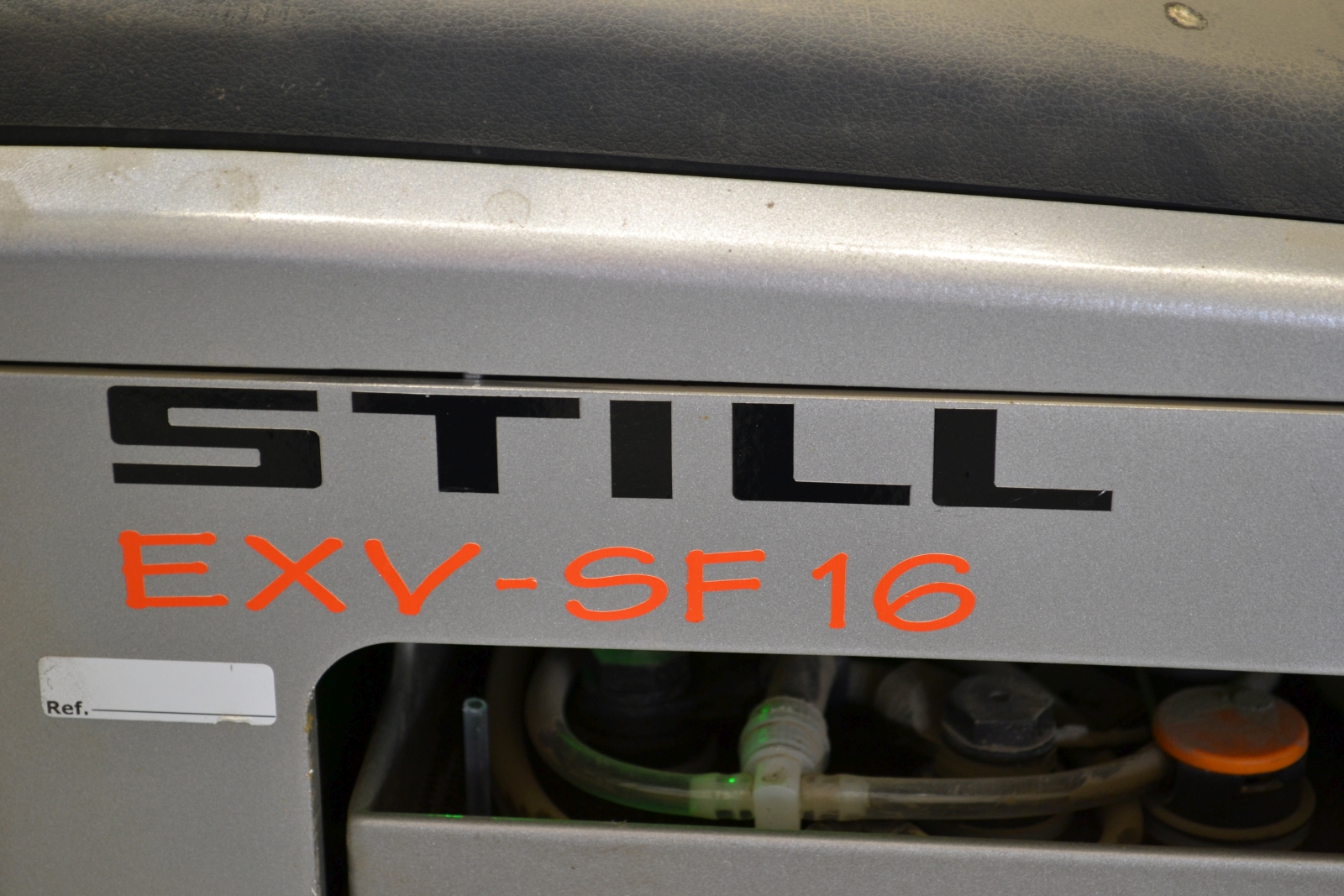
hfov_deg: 28.1
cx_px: 672
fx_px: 2688
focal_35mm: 72
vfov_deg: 18.9
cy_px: 448
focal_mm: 48
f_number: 5.6
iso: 450
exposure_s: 1/15
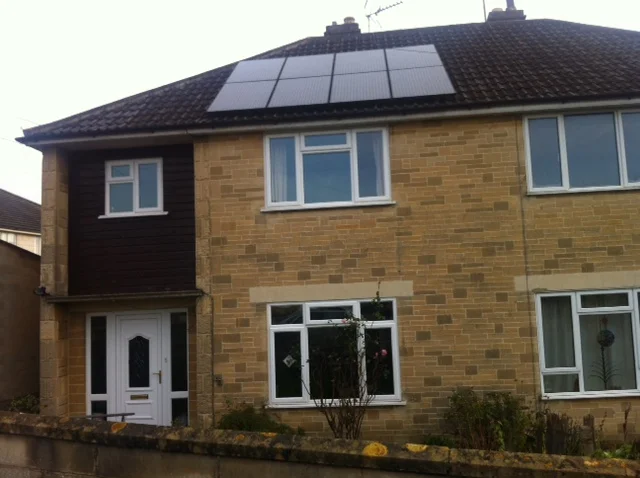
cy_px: 239
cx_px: 320
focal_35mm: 35
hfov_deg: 52.7
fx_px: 646
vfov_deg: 40.6
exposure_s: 1/387
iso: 80
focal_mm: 3.85
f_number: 2.8
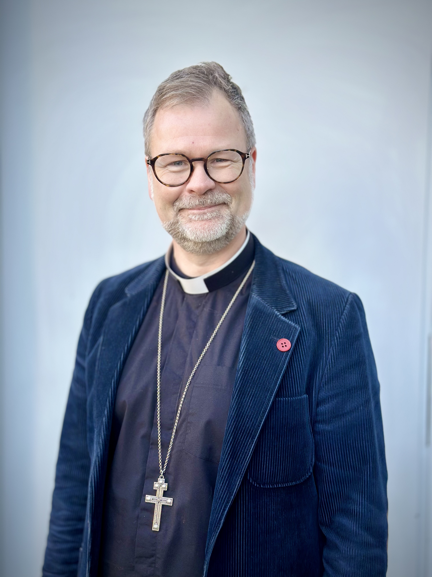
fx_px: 799
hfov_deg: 30.3
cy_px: 288
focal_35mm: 48
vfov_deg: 39.7
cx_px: 216
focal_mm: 6.86
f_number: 1.78
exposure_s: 1/200
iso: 80
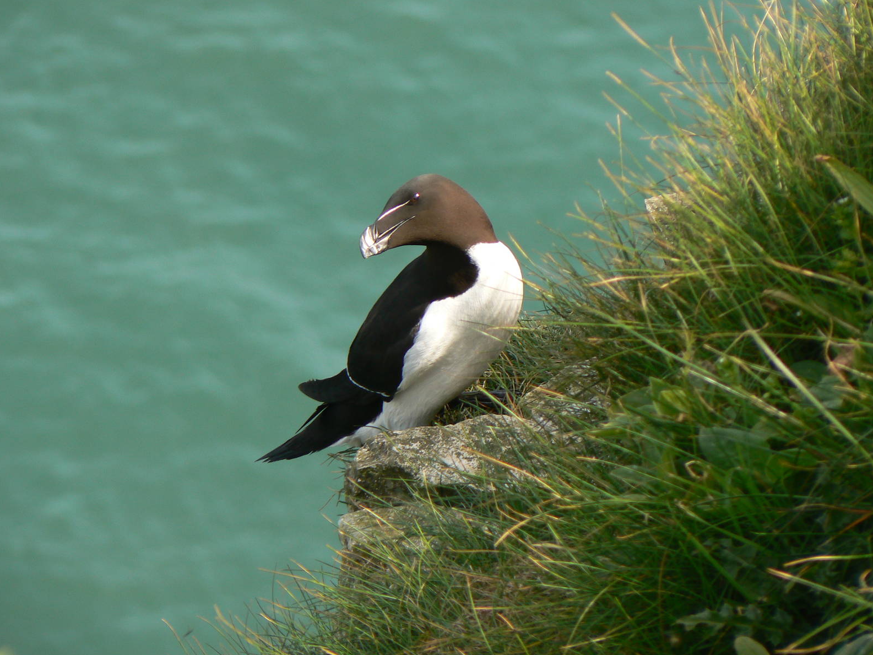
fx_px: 10997
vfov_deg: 3.4
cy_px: 328
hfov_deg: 4.5
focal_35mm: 436
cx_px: 437
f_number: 5.6
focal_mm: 72
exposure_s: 1/200
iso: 80
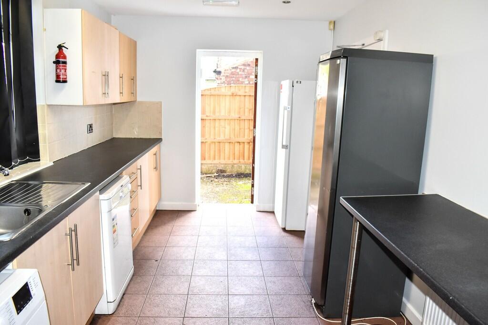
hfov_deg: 67.4
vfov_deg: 47.9
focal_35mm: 27
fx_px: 366
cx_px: 244
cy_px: 162
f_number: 5.6
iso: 800
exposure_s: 1/125
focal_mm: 18
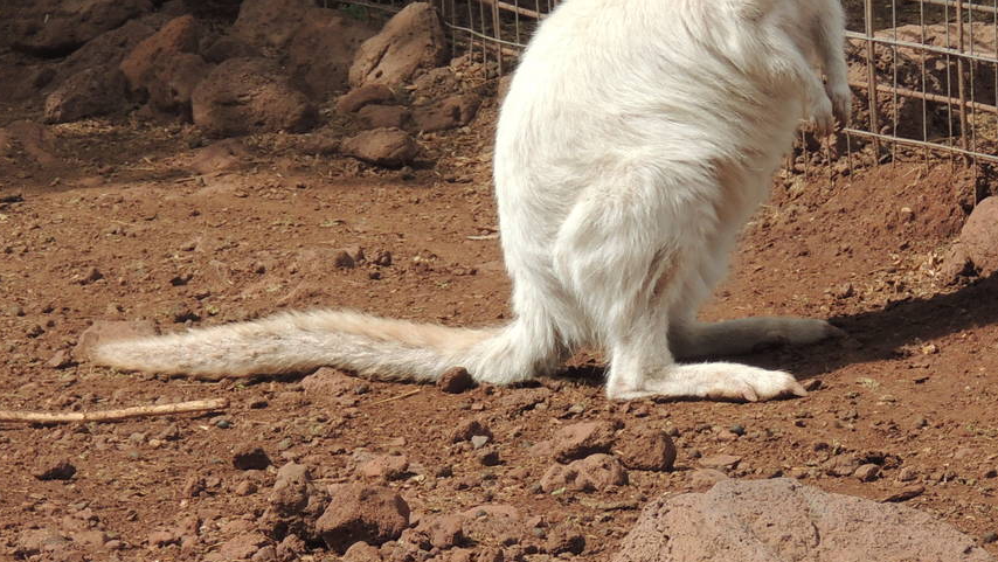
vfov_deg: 2.7
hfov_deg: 4.7
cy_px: 261
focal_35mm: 459
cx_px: 567
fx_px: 12150
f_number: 4.6
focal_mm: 40.1
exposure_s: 1/640
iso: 100
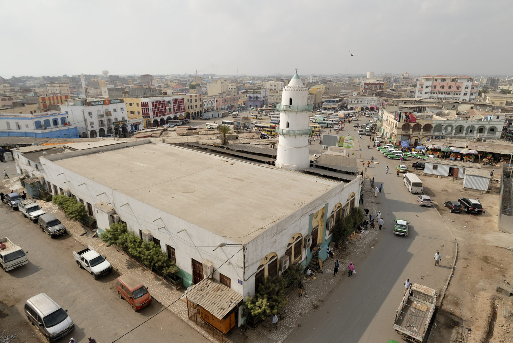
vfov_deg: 59.6
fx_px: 300
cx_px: 256
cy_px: 172
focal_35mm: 21
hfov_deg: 81.1
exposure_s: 1/400
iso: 100
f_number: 8
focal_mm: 14
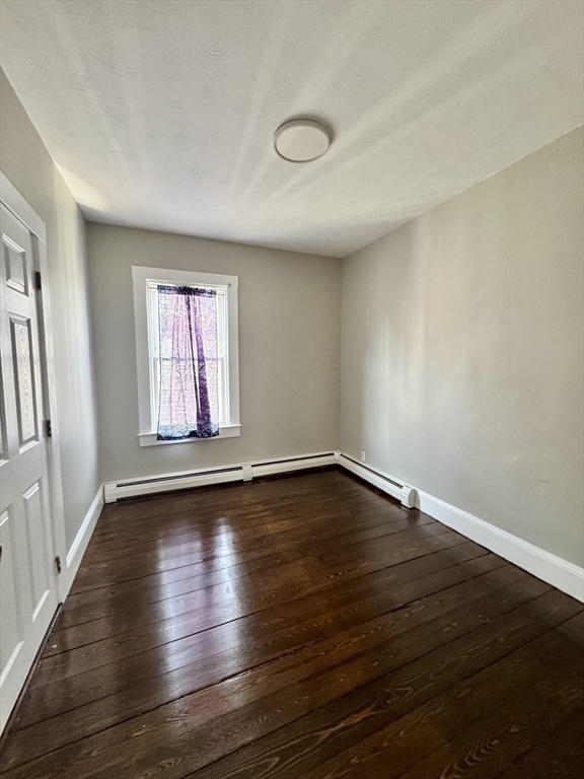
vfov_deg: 102.1
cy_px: 390
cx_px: 292
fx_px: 315
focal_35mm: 14
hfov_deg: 85.7
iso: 500
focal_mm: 2.22
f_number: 2.2
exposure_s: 1/60
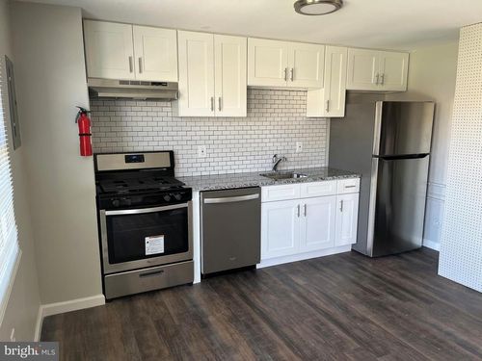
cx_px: 241
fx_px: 362
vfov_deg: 53.1
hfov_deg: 67.3
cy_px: 180
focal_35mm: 26
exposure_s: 1/121
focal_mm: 5.1
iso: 100
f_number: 1.6
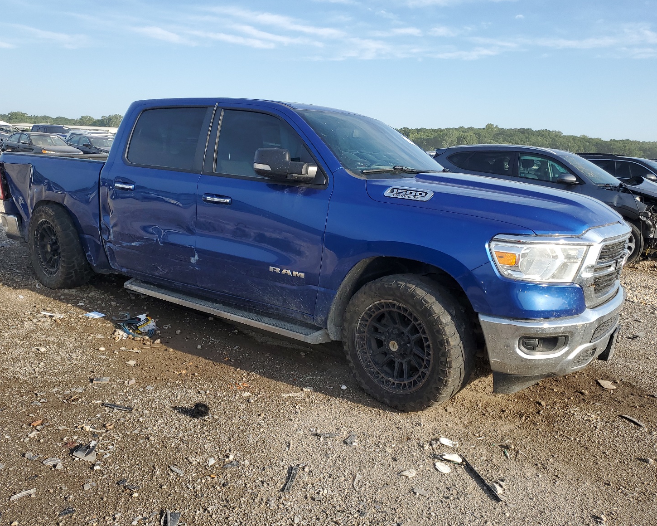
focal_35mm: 28
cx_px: 307
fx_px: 544
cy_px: 256
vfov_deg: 51.5
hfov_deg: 62.2
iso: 50
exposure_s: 1/1667
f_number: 1.5
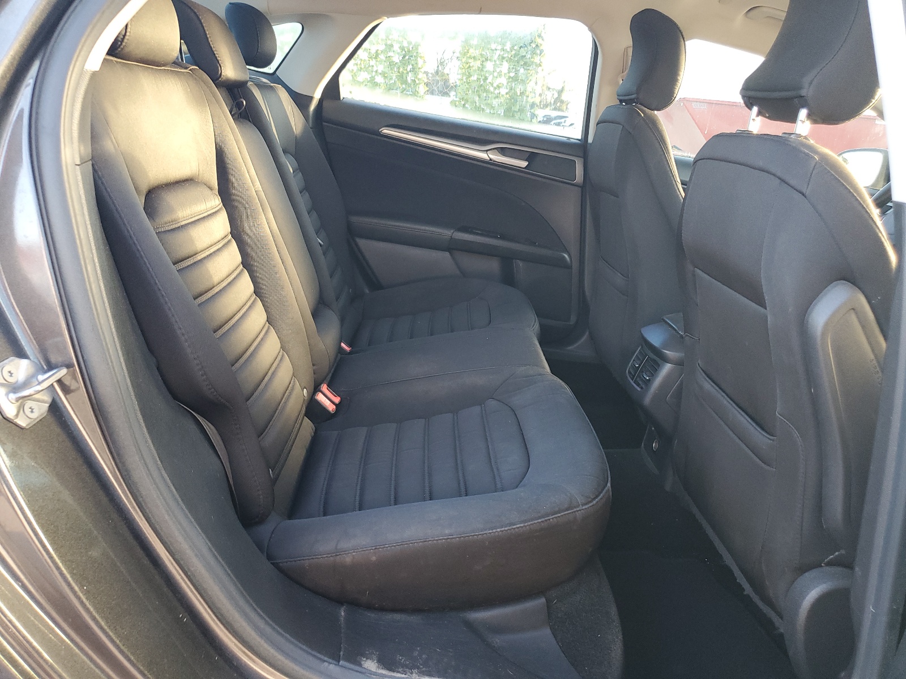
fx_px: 680
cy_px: 340
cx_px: 453
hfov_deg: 67.3
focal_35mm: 26
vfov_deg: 53.1
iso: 109
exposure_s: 1/60.2
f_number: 1.5
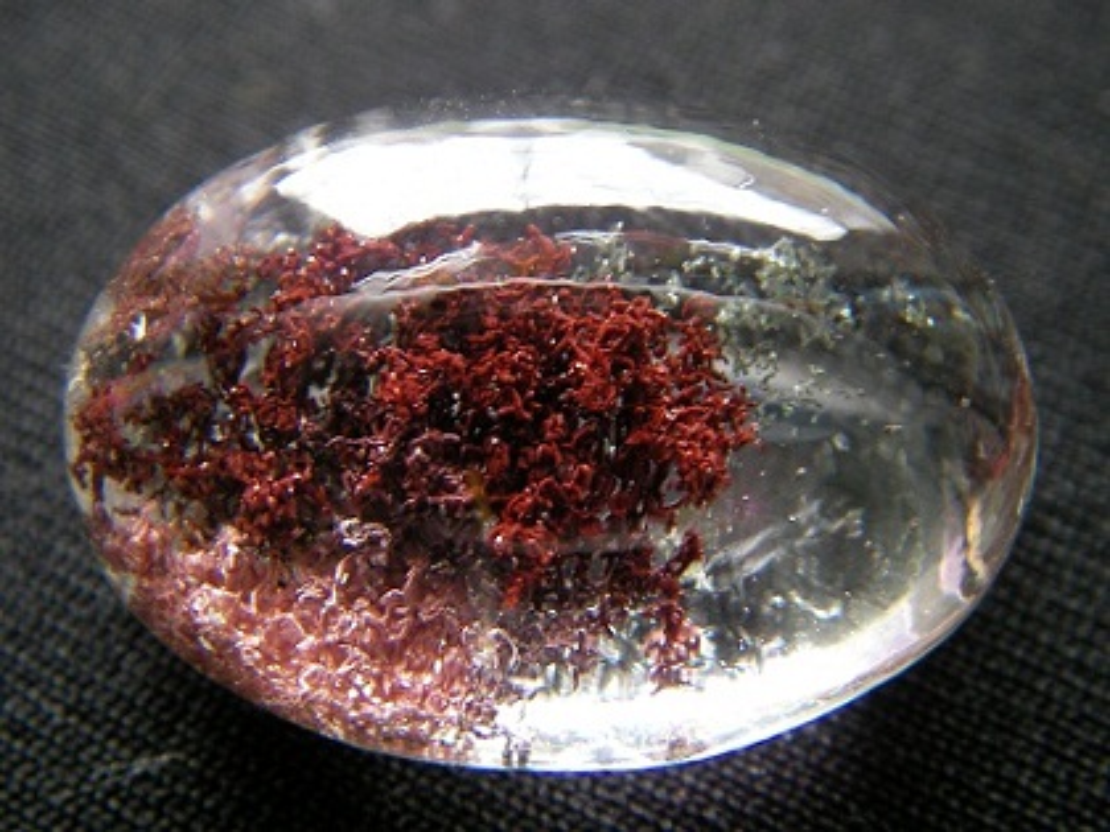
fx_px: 1219
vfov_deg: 37.7
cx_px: 555
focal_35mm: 38
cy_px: 416
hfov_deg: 49.0
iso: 100
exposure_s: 1/38.3
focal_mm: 6.3
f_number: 3.3
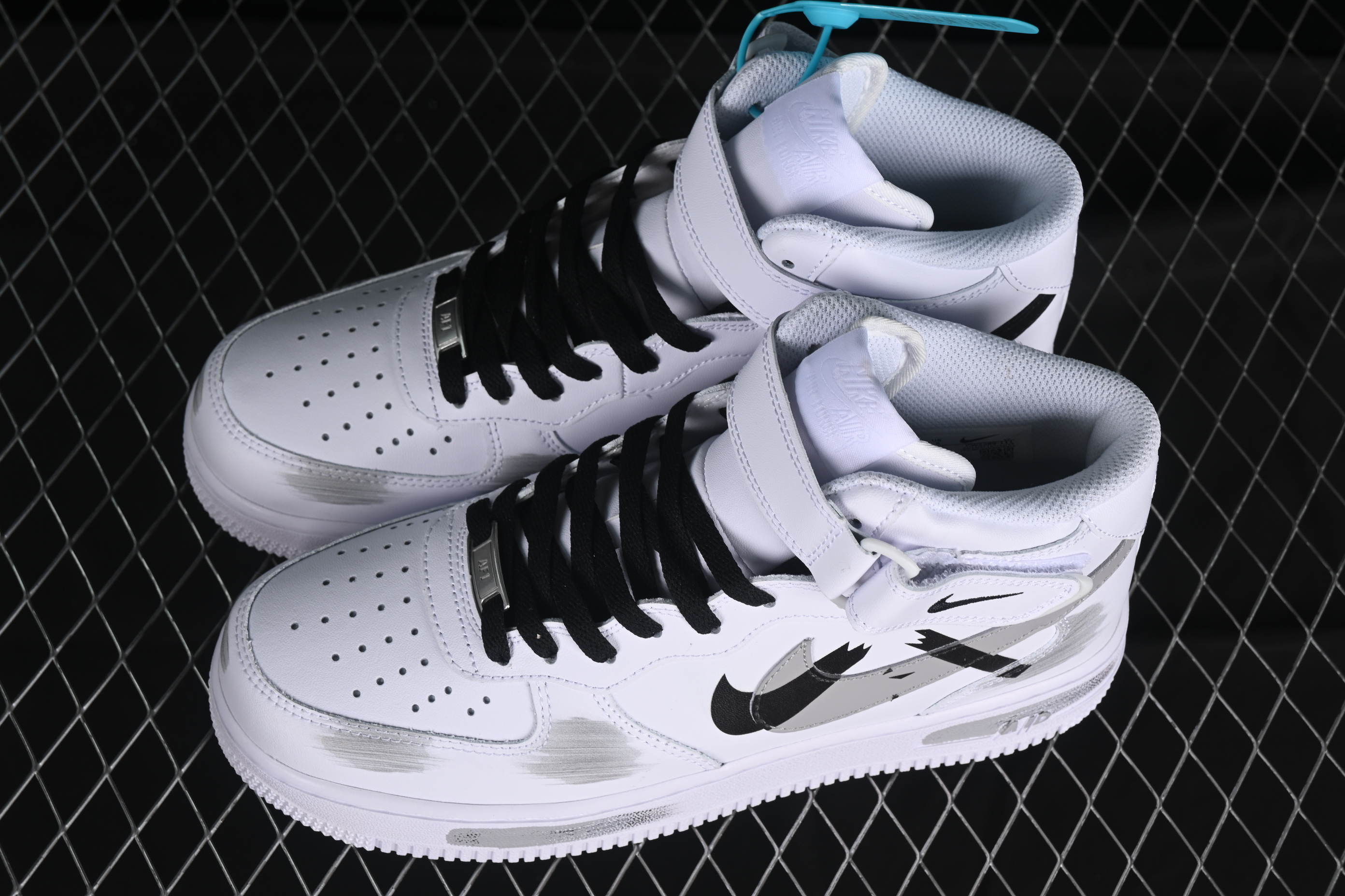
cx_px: 672
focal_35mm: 75
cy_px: 448
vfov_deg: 18.2
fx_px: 2802
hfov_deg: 27.0
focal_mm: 50
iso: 160
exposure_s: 1/60
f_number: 8
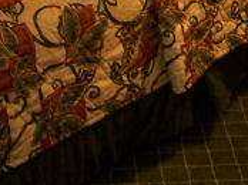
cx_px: 86
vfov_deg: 12.1
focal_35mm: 114
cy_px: -128
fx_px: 816
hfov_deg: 17.3
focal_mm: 5.5
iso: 140
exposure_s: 1/15
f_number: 3.4
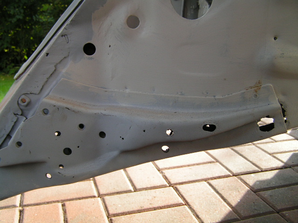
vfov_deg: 37.7
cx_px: 149
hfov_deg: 49.0
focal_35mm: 38
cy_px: 112
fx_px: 327
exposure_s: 1/160
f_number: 2.8
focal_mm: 6.3
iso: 50
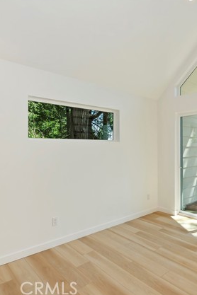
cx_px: 146
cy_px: 148
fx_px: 189
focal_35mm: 23
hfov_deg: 52.8
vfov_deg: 76.1
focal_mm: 10
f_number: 8
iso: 100
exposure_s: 1/30
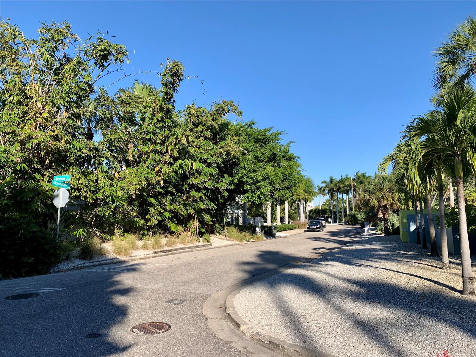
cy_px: 178
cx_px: 238
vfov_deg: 53.1
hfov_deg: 67.3
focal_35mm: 26
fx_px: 358
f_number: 1.8
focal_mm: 4.25
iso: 25
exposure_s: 1/1992
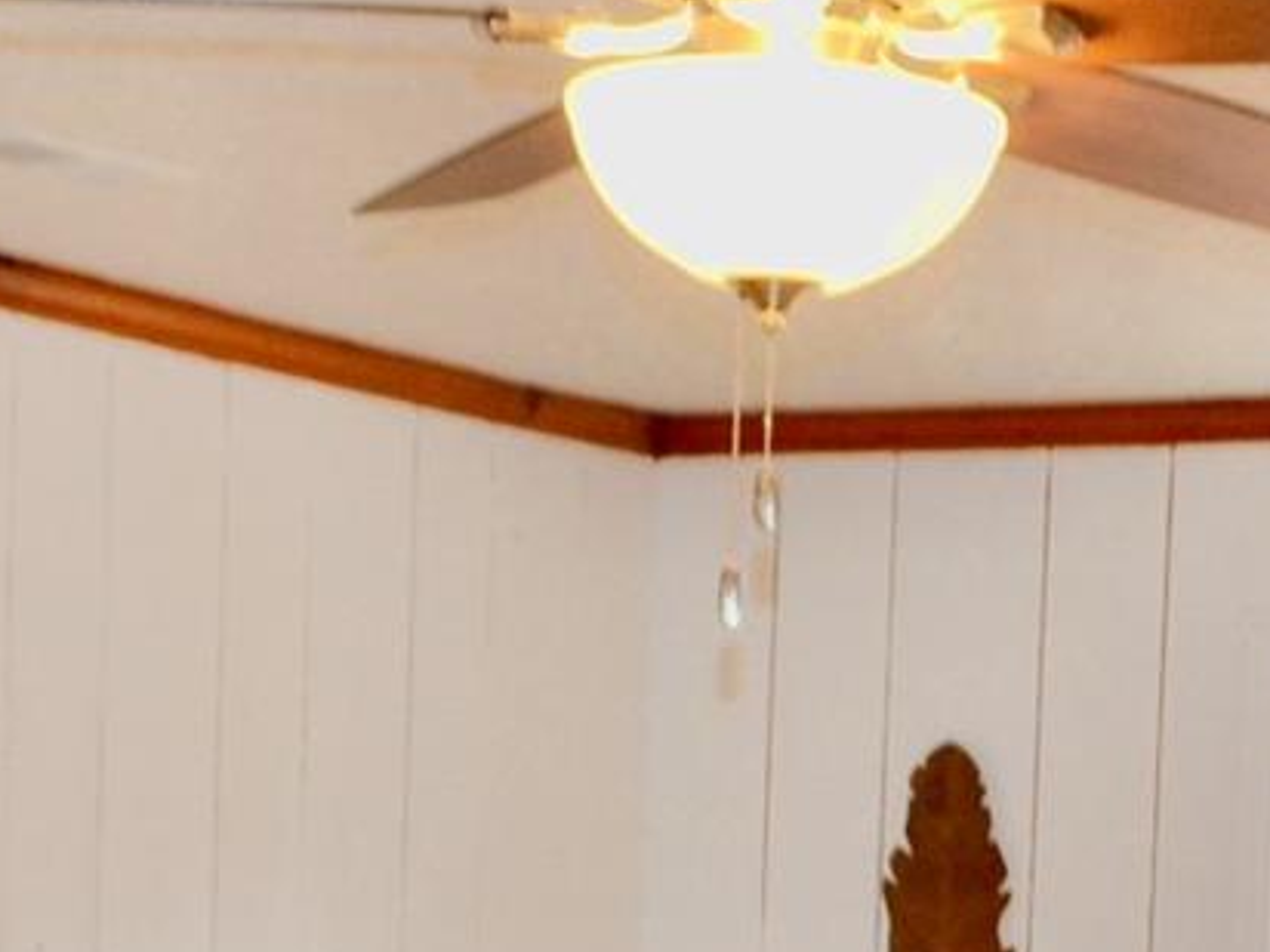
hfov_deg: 15.3
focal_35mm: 129
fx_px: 4733
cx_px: 663
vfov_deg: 10.9
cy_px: 1616
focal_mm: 18
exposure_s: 1/80
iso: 400
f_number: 4
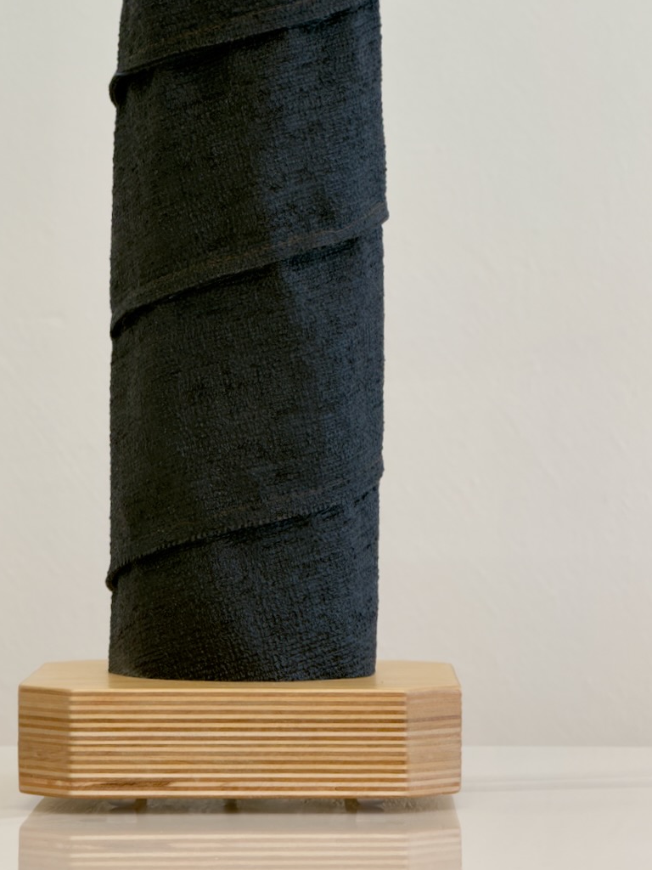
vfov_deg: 13.2
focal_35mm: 150
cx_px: 275
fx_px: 3767
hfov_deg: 9.9
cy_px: 405
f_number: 2.8
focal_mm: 15.66
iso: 100
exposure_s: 1/120
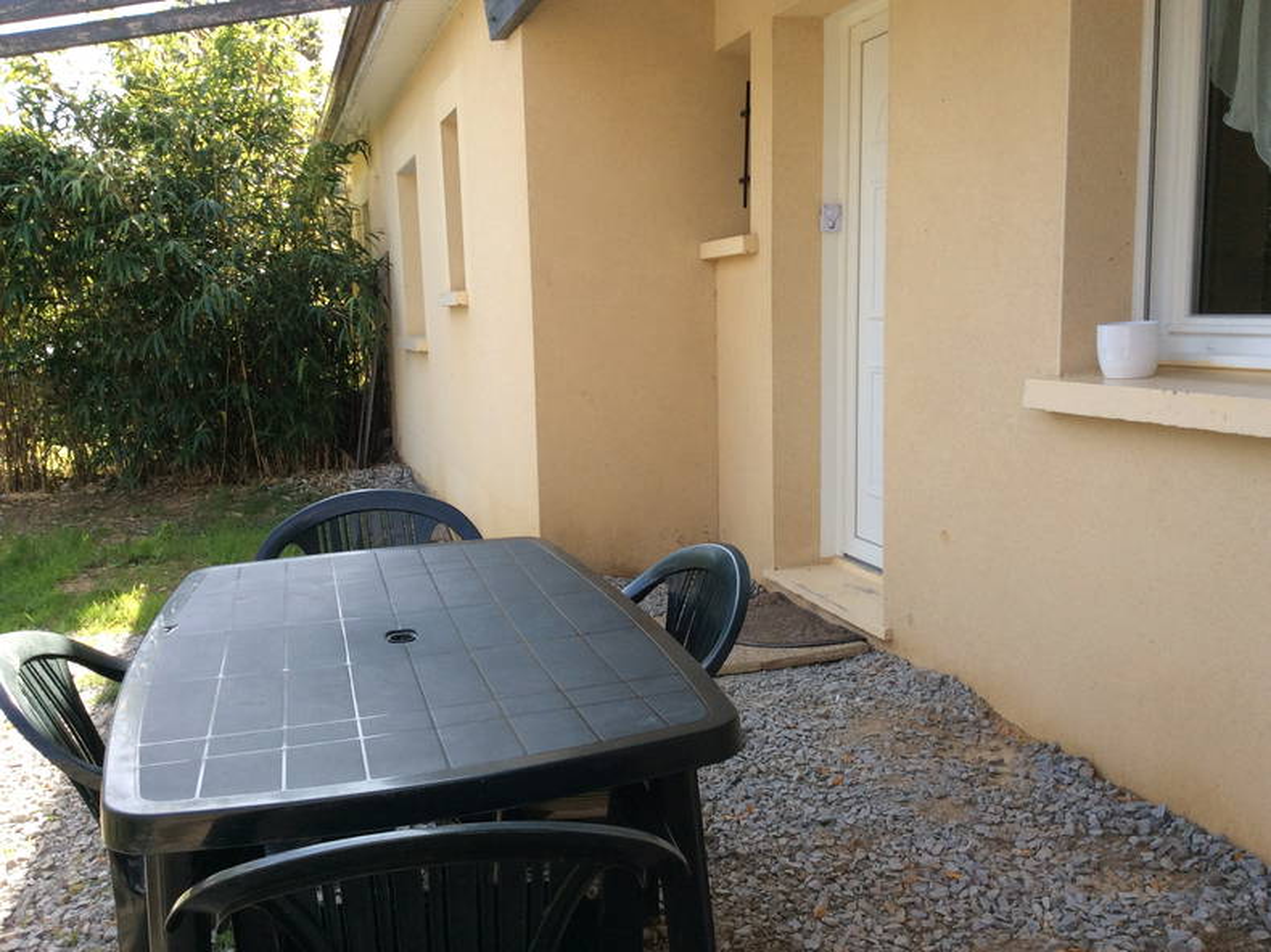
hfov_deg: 56.8
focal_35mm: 32
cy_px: 476
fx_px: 1175
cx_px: 636
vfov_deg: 44.1
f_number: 2.4
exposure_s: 1/176
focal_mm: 3.3
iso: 32
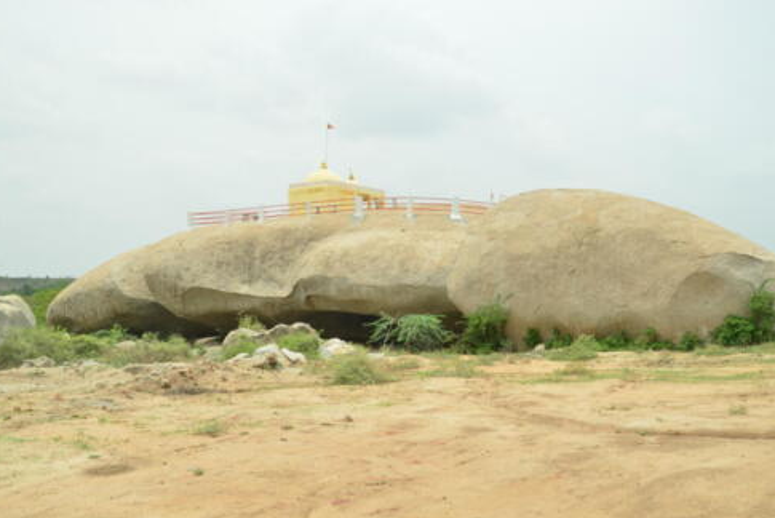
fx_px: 797
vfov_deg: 36.0
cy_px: 261
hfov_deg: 51.9
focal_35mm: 37
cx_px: 382
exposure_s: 1/125
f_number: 13
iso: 200
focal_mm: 24
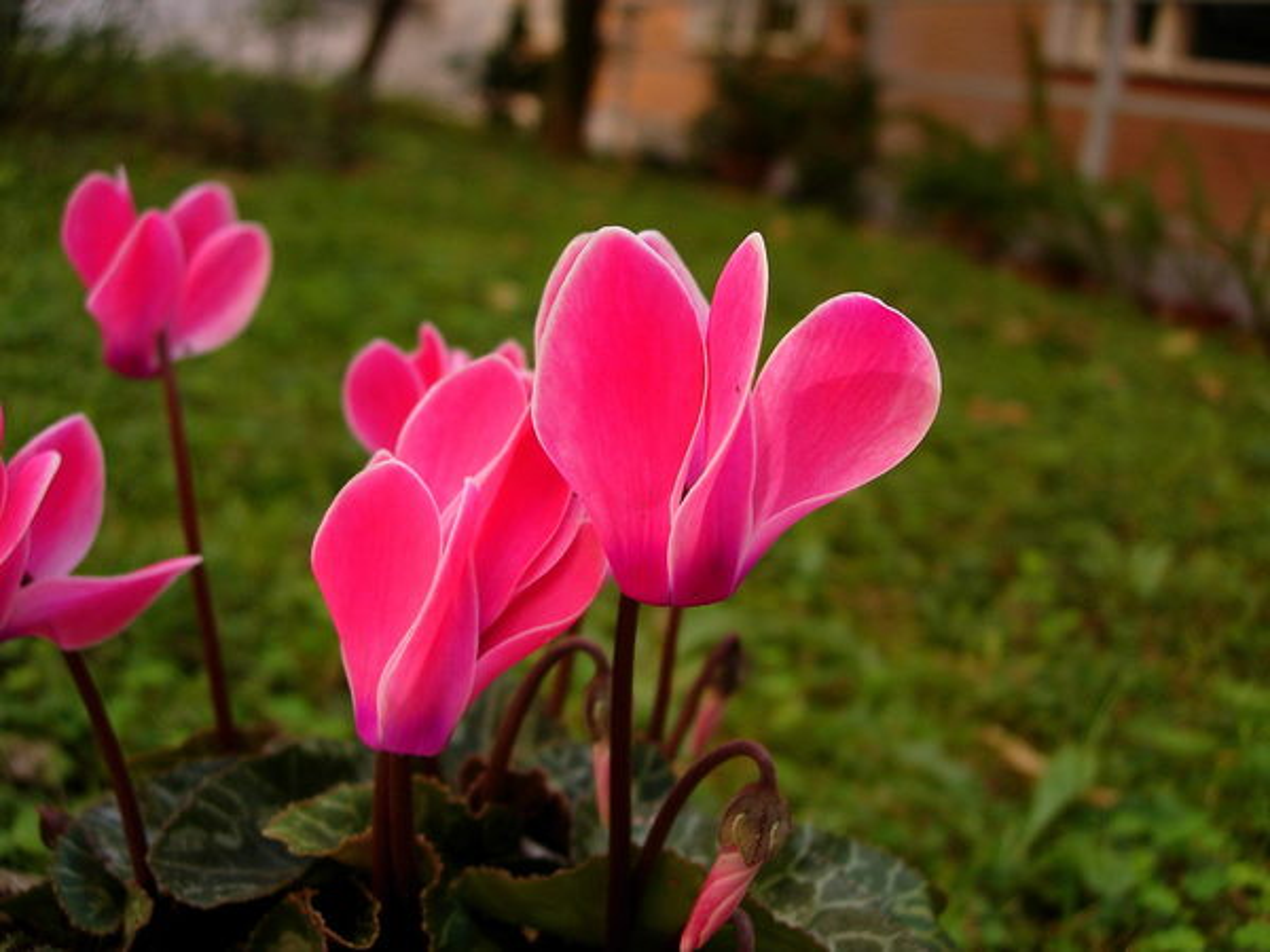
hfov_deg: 49.0
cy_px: 476
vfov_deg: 37.7
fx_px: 1394
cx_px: 635
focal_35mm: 38
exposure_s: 1/279
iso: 64
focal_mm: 7.8
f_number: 2.8
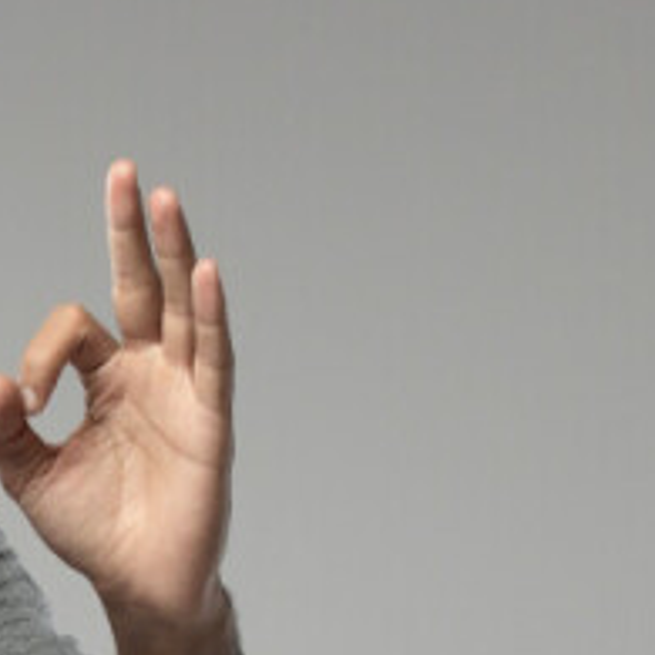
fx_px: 3918
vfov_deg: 8.6
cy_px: 1656
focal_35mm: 183
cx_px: -185
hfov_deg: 9.4
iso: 400
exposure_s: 1/125
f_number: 6.3
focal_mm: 35
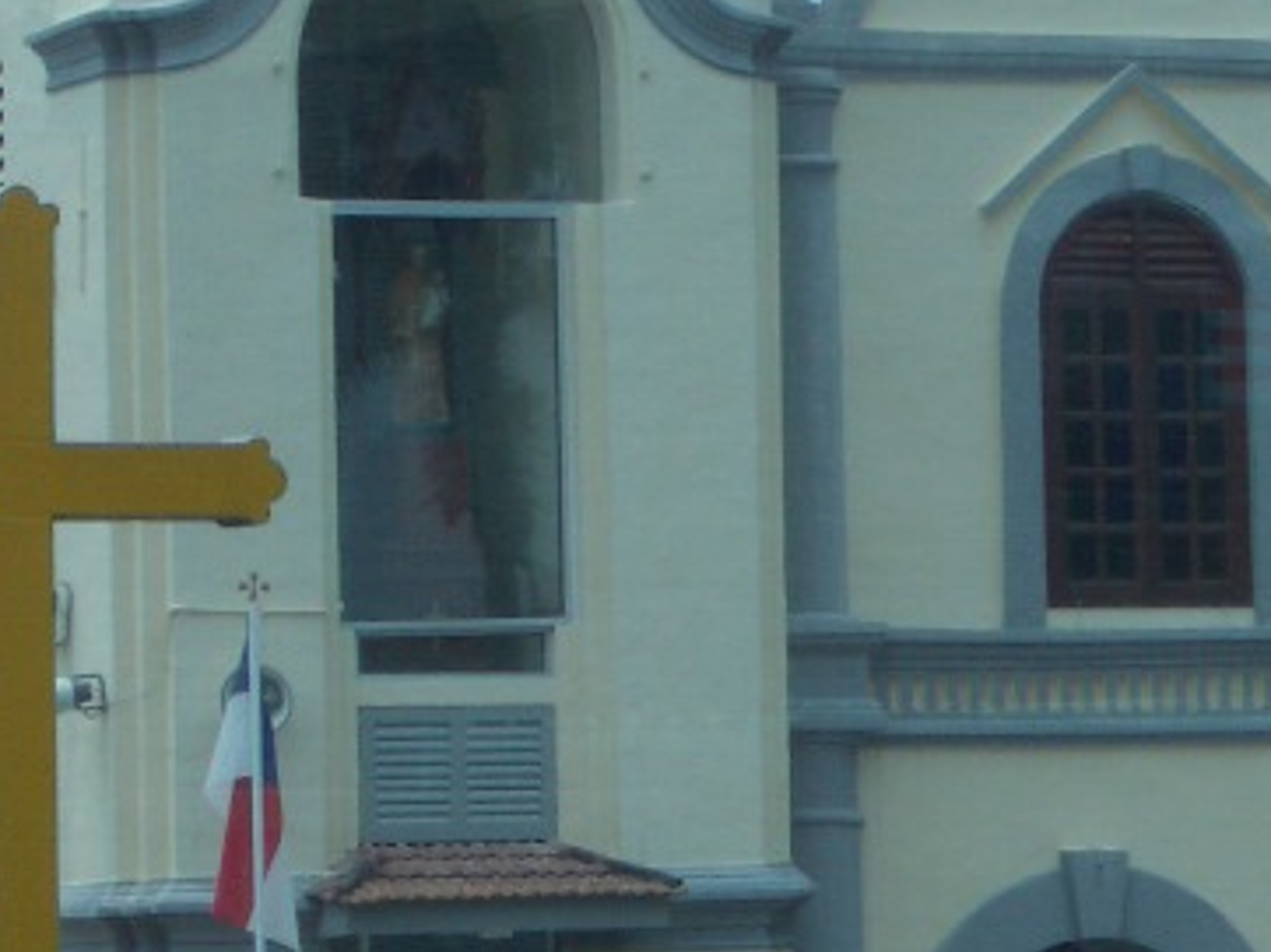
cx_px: 1534
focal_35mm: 249
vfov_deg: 6.0
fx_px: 9137
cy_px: 309
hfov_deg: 7.9
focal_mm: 14.6
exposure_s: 1/320
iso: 50
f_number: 7
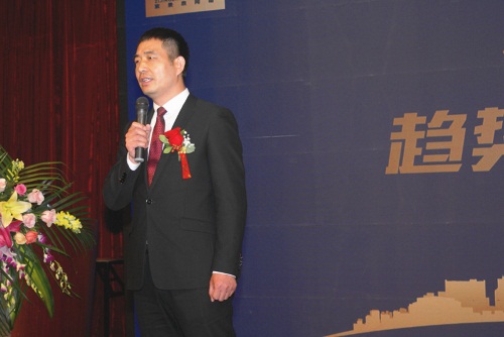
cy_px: 168
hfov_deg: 22.6
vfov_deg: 15.2
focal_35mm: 90
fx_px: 1261
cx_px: 252
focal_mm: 60
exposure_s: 1/80
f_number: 5.6
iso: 400
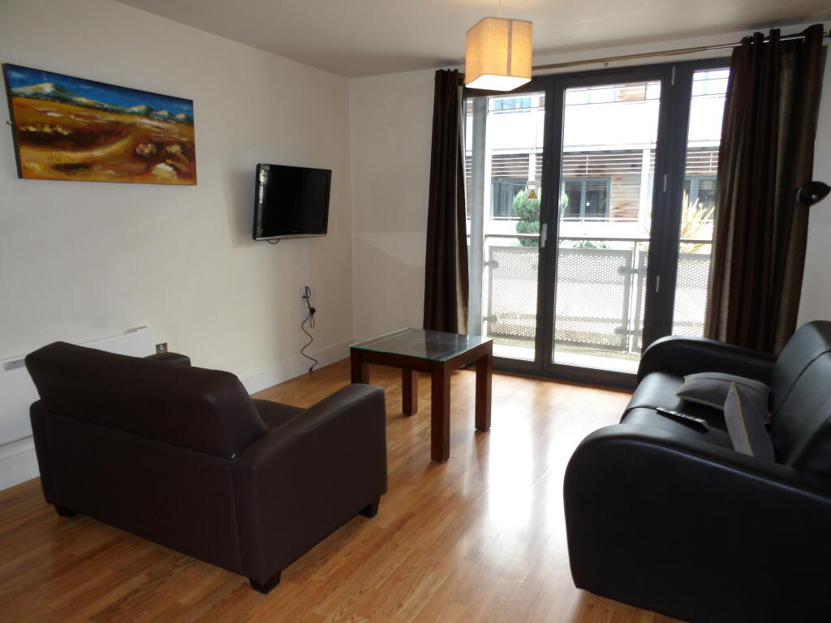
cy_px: 312
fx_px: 576
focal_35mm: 24
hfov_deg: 71.6
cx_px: 416
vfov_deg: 56.8
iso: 170
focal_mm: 4.3
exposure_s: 1/30
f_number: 4.1
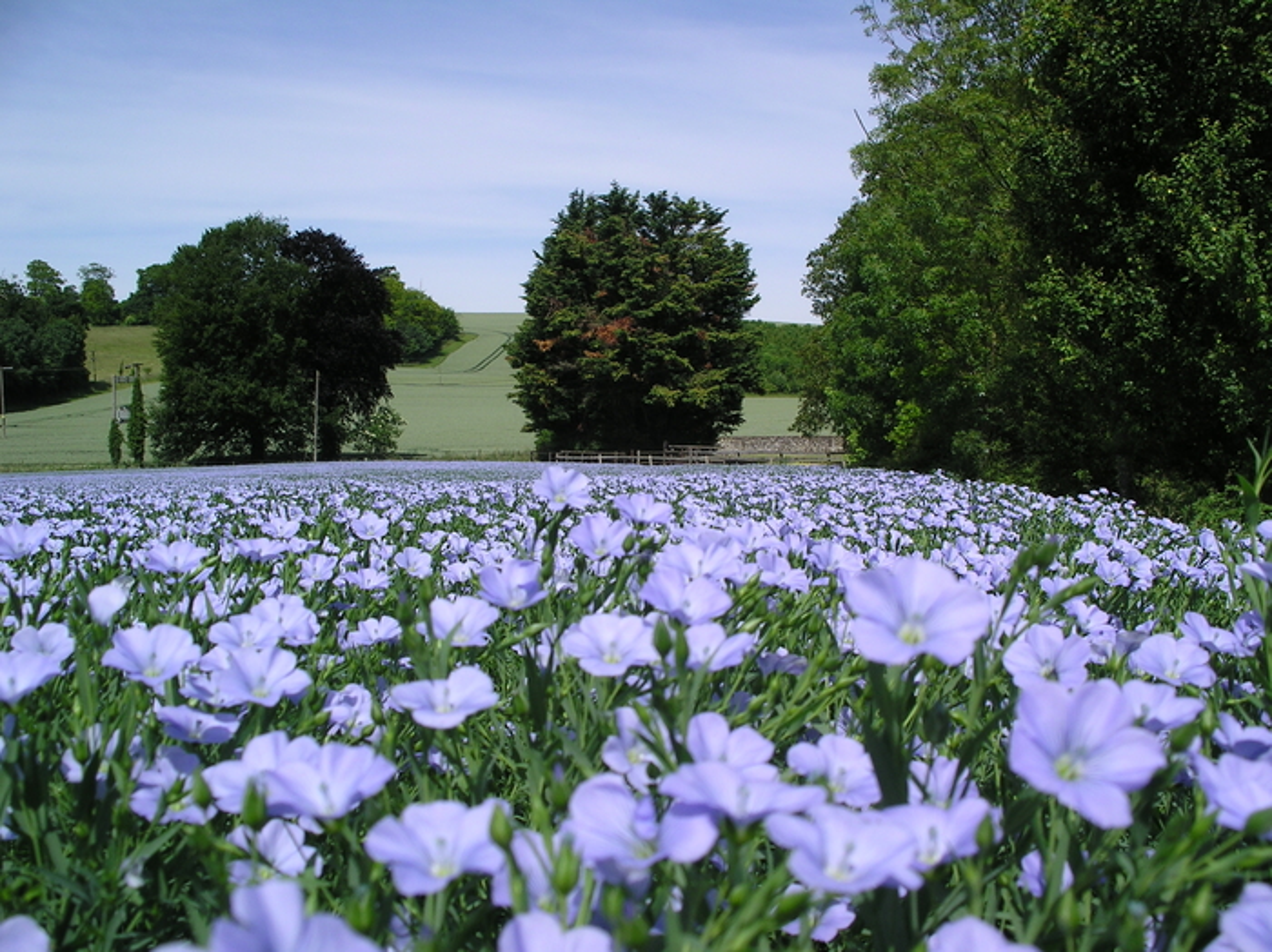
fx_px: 1359
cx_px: 636
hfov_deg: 50.2
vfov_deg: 38.6
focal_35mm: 37
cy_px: 476
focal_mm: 7.8
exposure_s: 1/523
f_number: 6
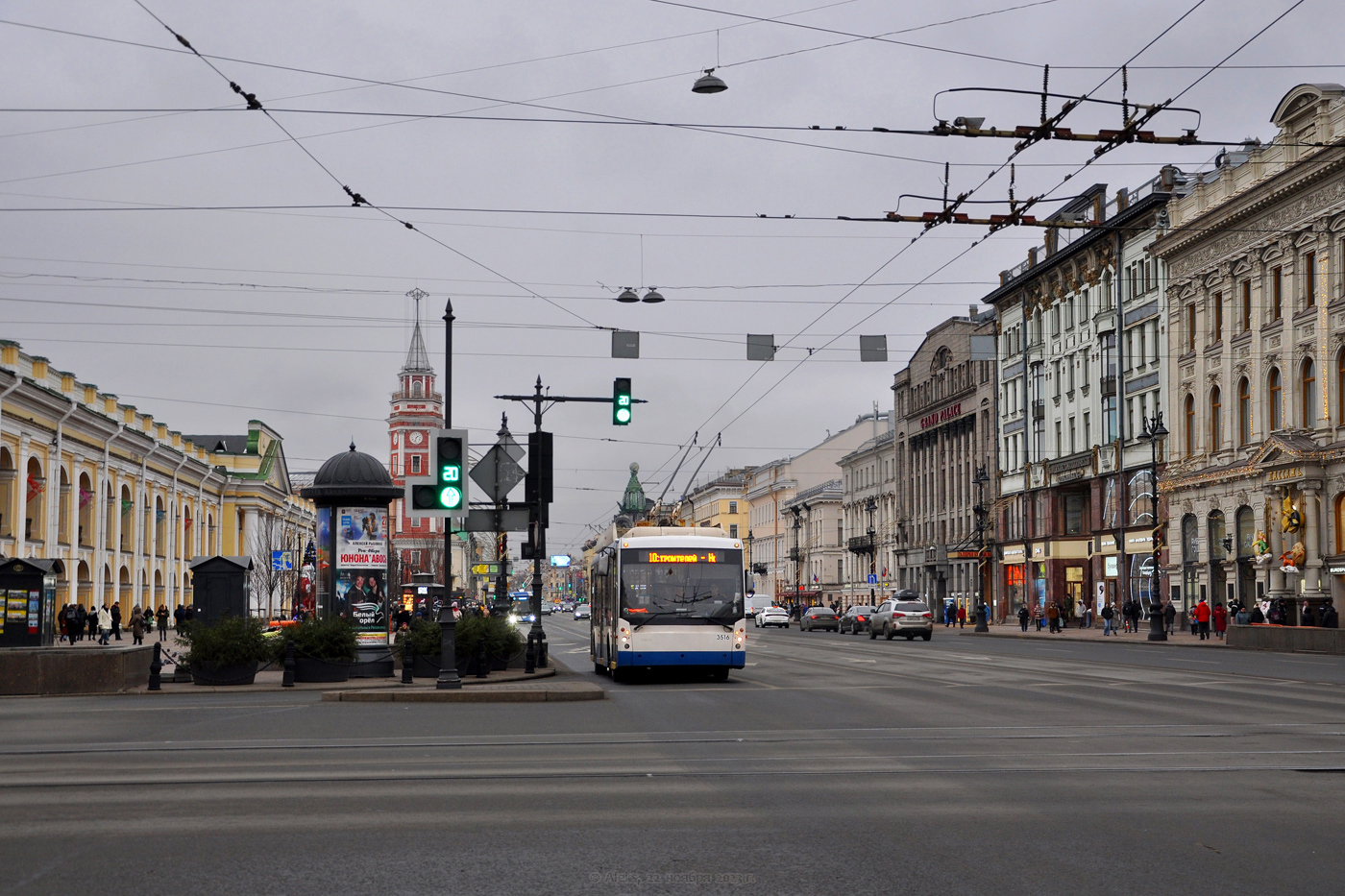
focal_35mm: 48
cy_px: 448
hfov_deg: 41.1
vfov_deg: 28.1
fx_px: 1793
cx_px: 672
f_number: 5
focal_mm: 32
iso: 400
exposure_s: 1/200
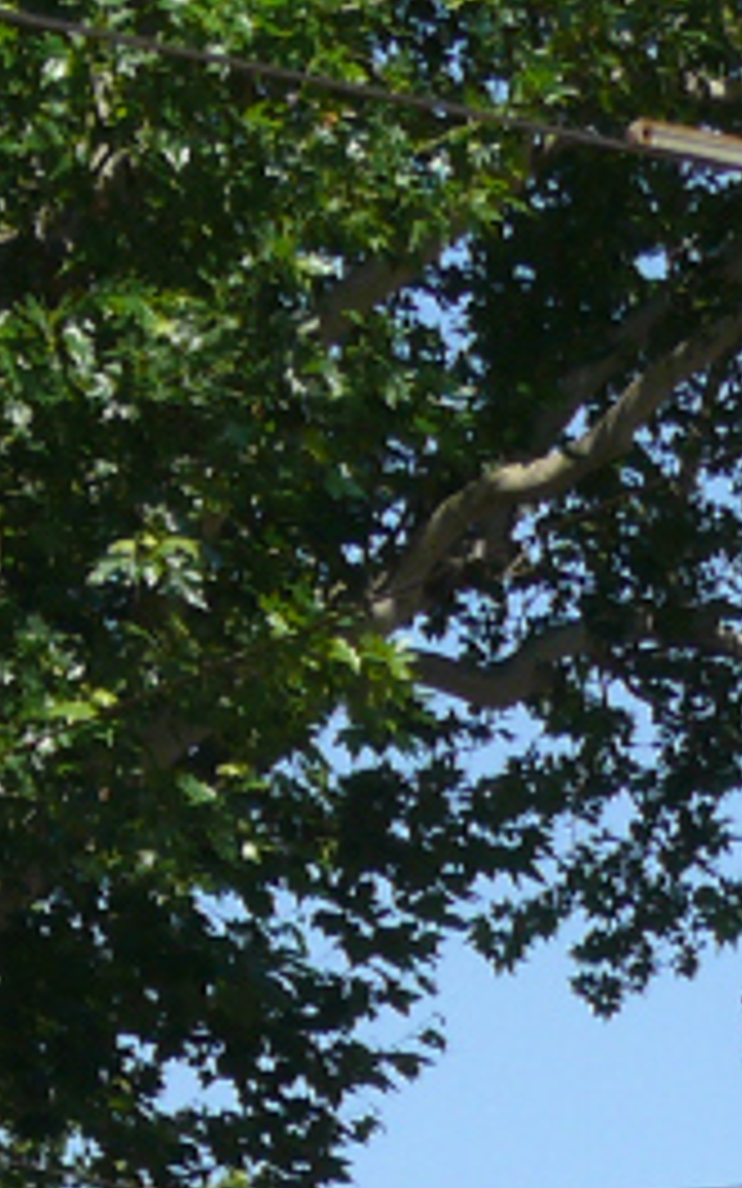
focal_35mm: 282
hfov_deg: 4.7
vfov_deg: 7.2
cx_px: 414
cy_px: 2176
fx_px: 9124
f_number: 5.6
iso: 100
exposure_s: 1/400
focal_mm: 11.4
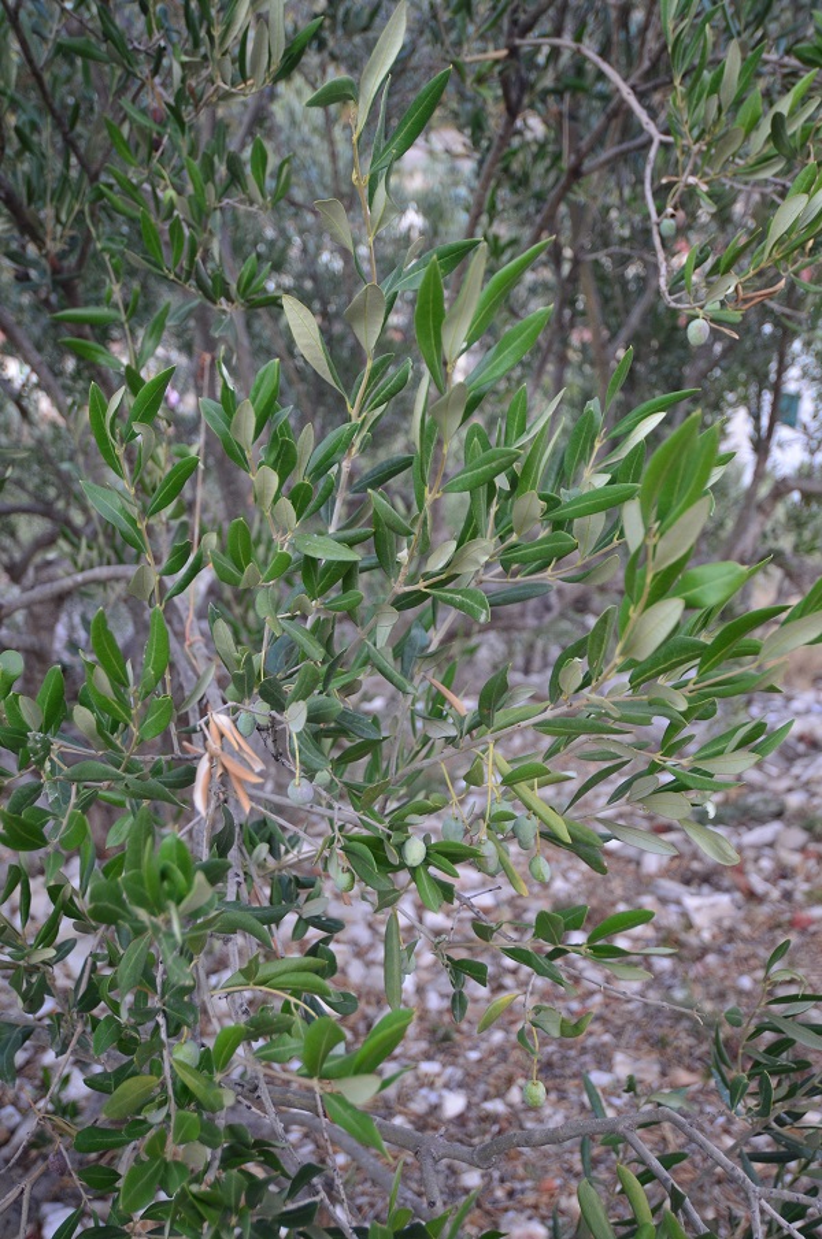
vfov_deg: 62.0
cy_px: 620
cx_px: 411
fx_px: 1031
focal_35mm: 30
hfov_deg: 43.5
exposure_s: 1/160
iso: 640
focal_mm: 20
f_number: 4
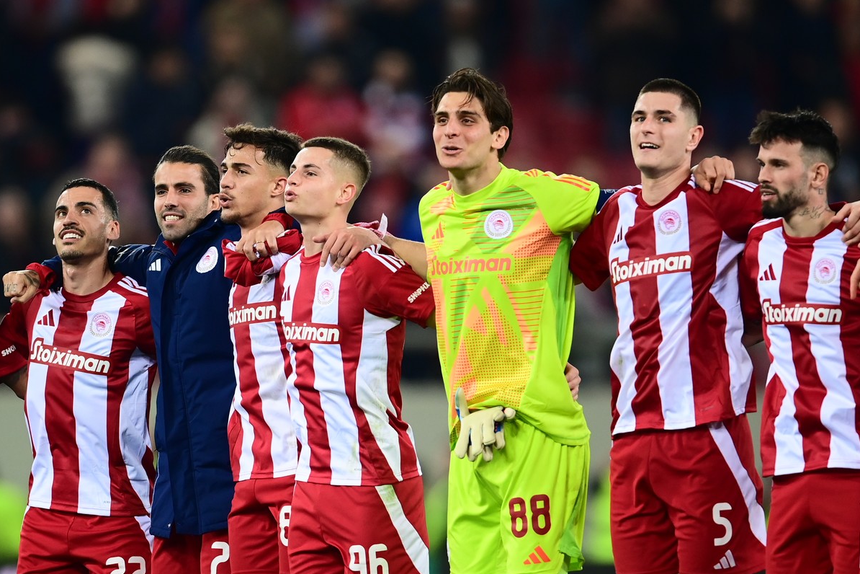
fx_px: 9603
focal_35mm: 402
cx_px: 429
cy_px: 287
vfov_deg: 3.4
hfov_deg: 5.1
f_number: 2.8
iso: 2500
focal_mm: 400
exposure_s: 1/1000
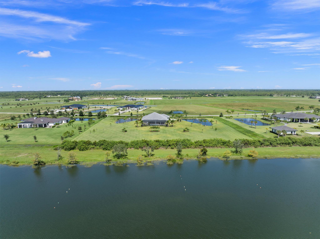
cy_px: 120
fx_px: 222
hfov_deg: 71.6
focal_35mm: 24
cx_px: 160
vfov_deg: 56.8
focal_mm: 12.29
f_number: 3.2
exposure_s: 1/800
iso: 100
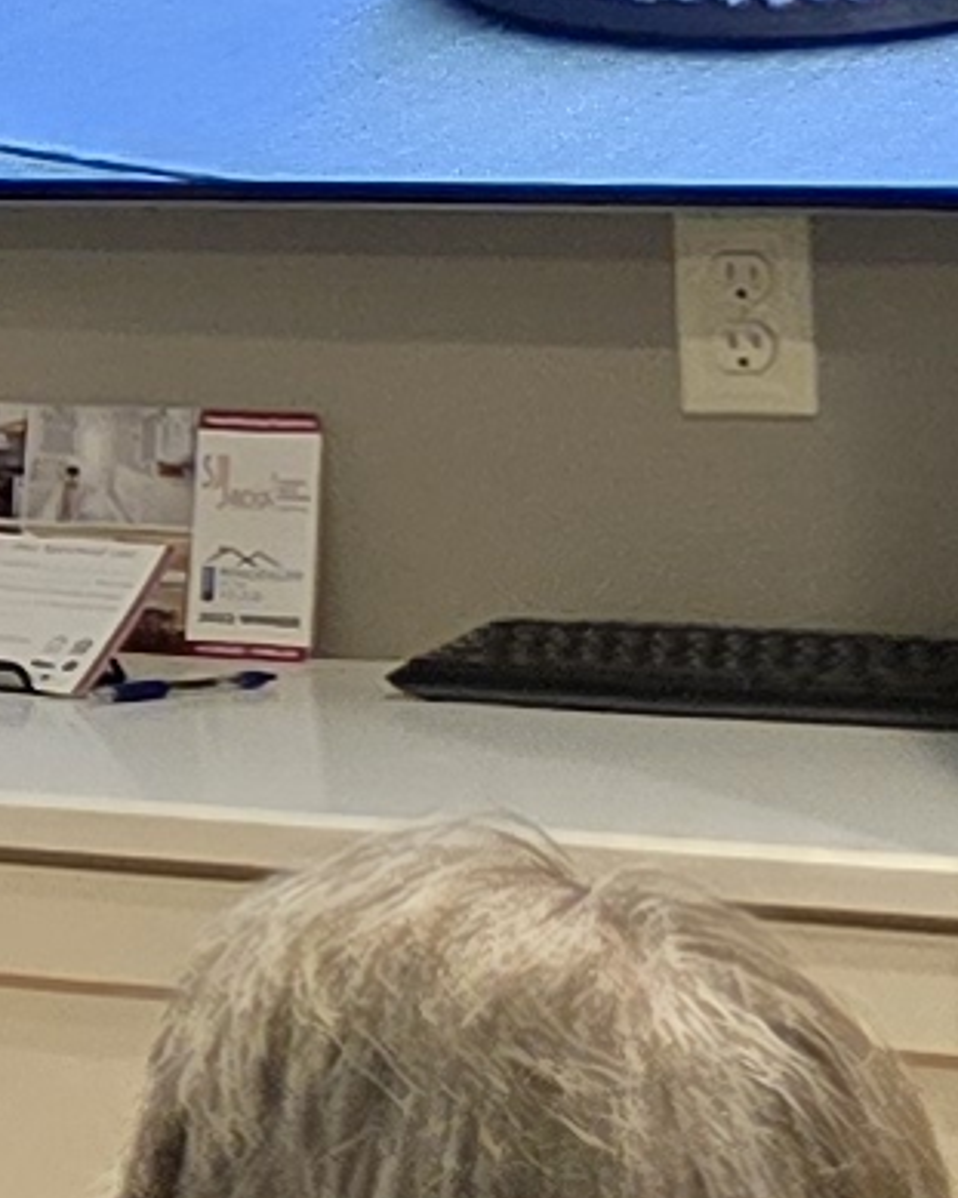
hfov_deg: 5.4
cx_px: -3601
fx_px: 8190
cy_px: 148
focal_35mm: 231
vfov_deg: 8.3
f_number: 1.7
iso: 640
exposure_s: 1/120
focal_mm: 6.3
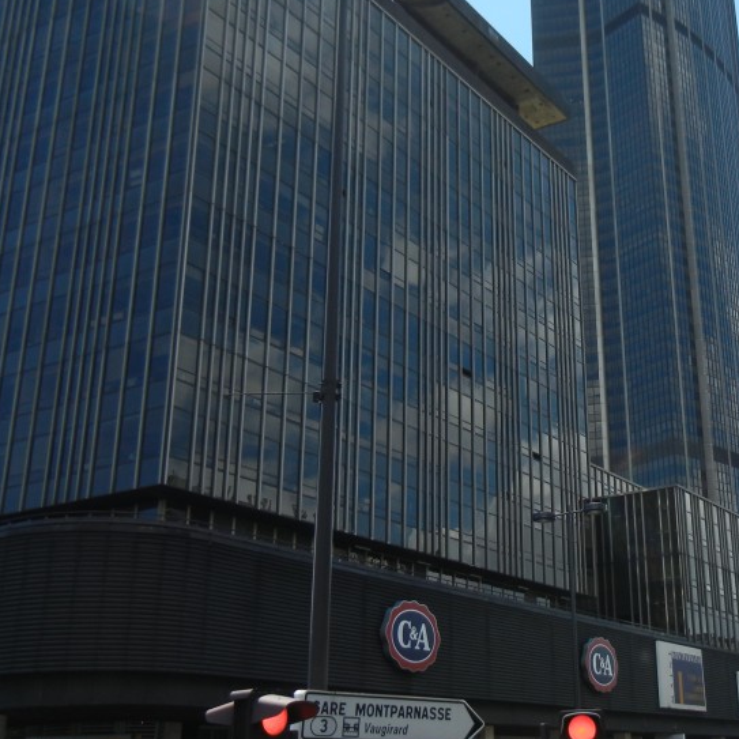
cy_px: 333
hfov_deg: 33.2
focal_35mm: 50
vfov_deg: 34.0
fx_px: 1208
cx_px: 577
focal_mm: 5.4
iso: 160
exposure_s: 1/308
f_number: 7
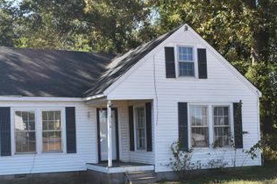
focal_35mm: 57
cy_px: 115
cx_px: 111
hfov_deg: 35.0
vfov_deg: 23.7
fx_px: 438
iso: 100
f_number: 6.3
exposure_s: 1/160
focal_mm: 24
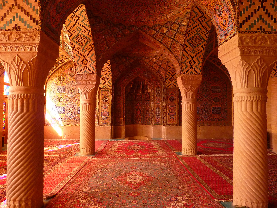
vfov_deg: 54.9
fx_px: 200
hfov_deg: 69.4
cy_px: 104
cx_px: 138
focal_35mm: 25
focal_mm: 4.1
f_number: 3.3
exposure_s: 1/13
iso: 400
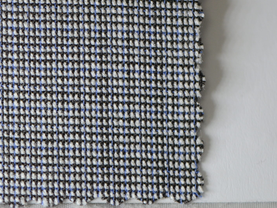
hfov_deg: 8.4
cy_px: 56
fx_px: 1873
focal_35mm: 234
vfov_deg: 6.3
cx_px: 39
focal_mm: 90
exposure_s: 1/160
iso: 800
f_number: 3.8
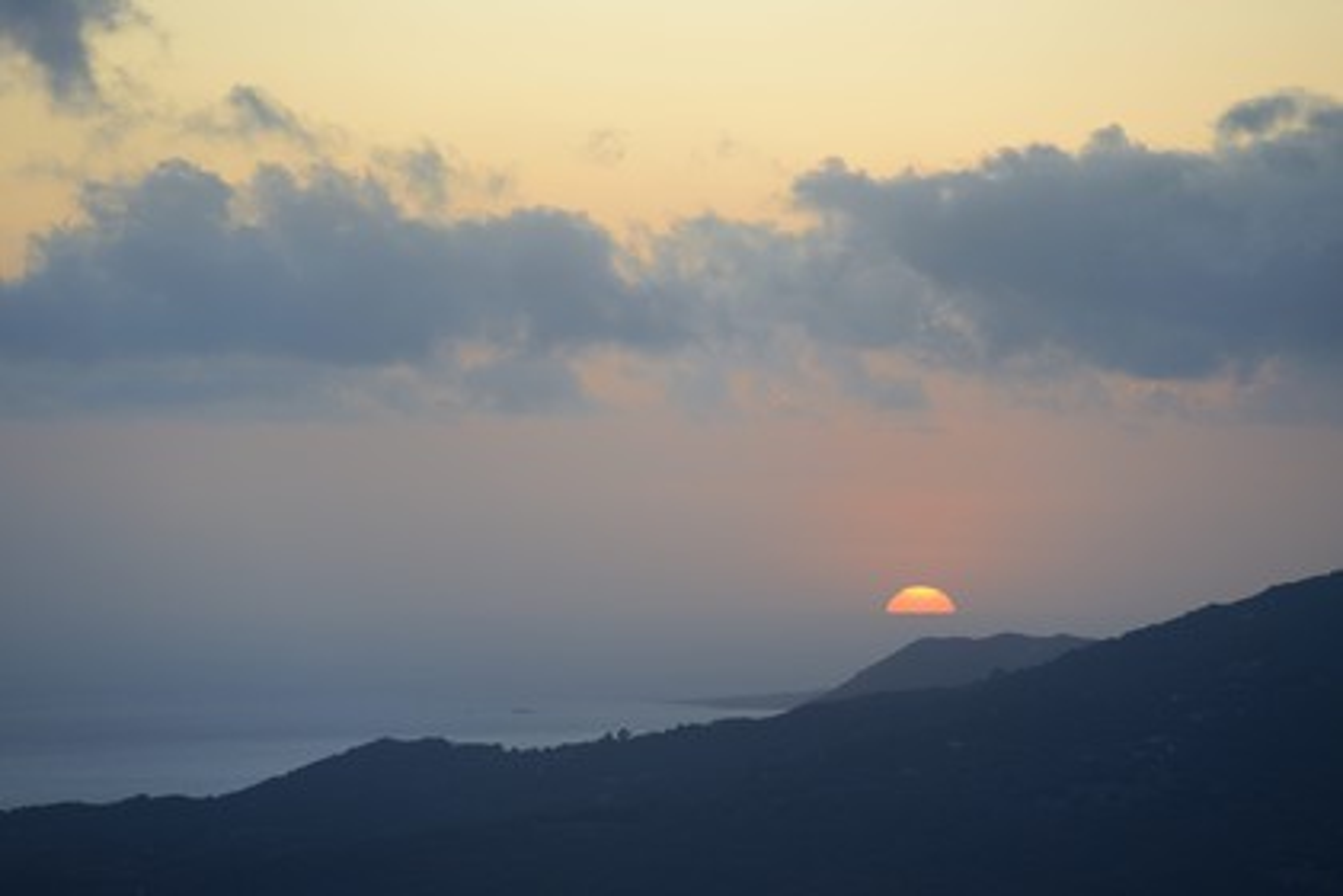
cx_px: 672
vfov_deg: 6.9
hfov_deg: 10.3
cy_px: 448
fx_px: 7461
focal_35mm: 200
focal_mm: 200
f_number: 5
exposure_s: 1/200
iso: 400
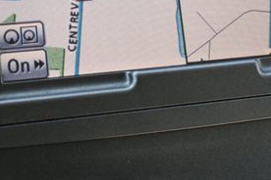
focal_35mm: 132
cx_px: 135
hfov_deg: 15.5
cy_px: -27
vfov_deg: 10.2
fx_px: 994
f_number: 4.8
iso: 720
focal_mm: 38
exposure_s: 1/250
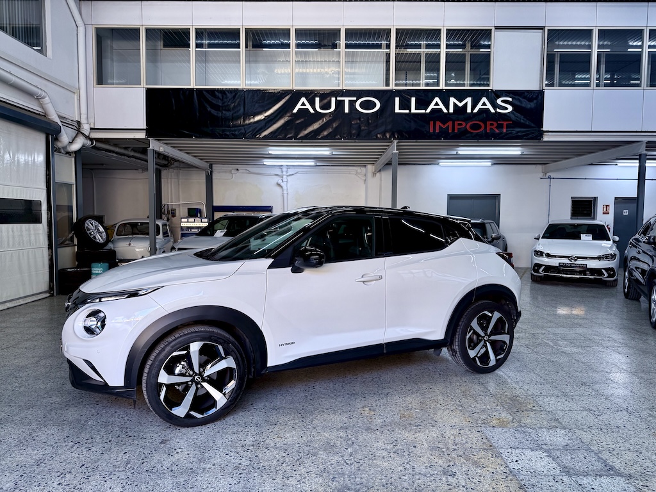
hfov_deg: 71.6
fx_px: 455
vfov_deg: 56.8
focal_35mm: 24
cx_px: 328
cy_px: 246
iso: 100
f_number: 1.78
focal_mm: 6.76
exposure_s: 1/125
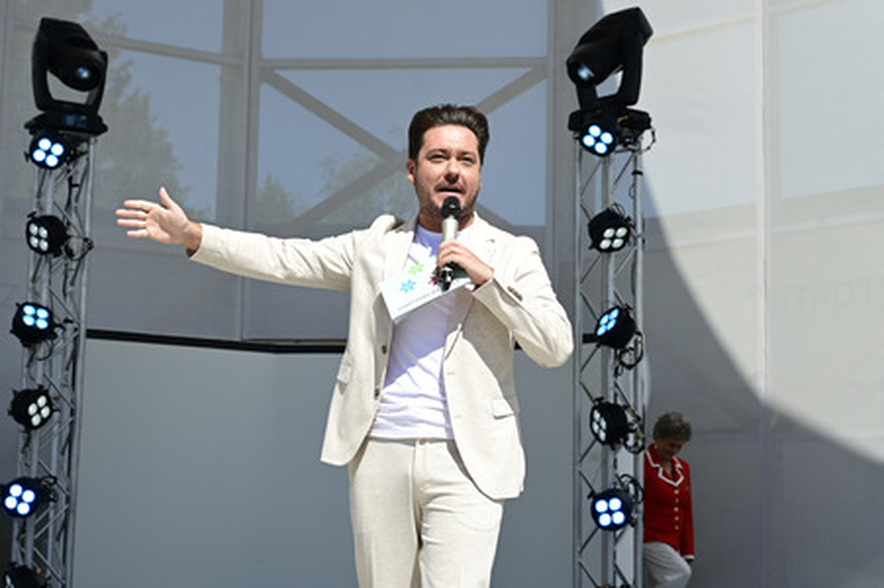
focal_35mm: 70
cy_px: 294
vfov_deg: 19.4
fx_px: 1718
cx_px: 442
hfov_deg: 28.9
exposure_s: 1/250
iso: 80
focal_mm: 70
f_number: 8
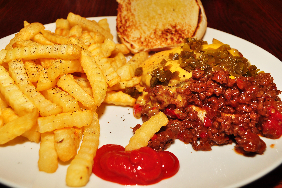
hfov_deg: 57.3
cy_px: 94
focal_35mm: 33
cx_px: 141
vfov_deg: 39.9
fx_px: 258
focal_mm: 22
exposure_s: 1/60
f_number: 5.6
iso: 200
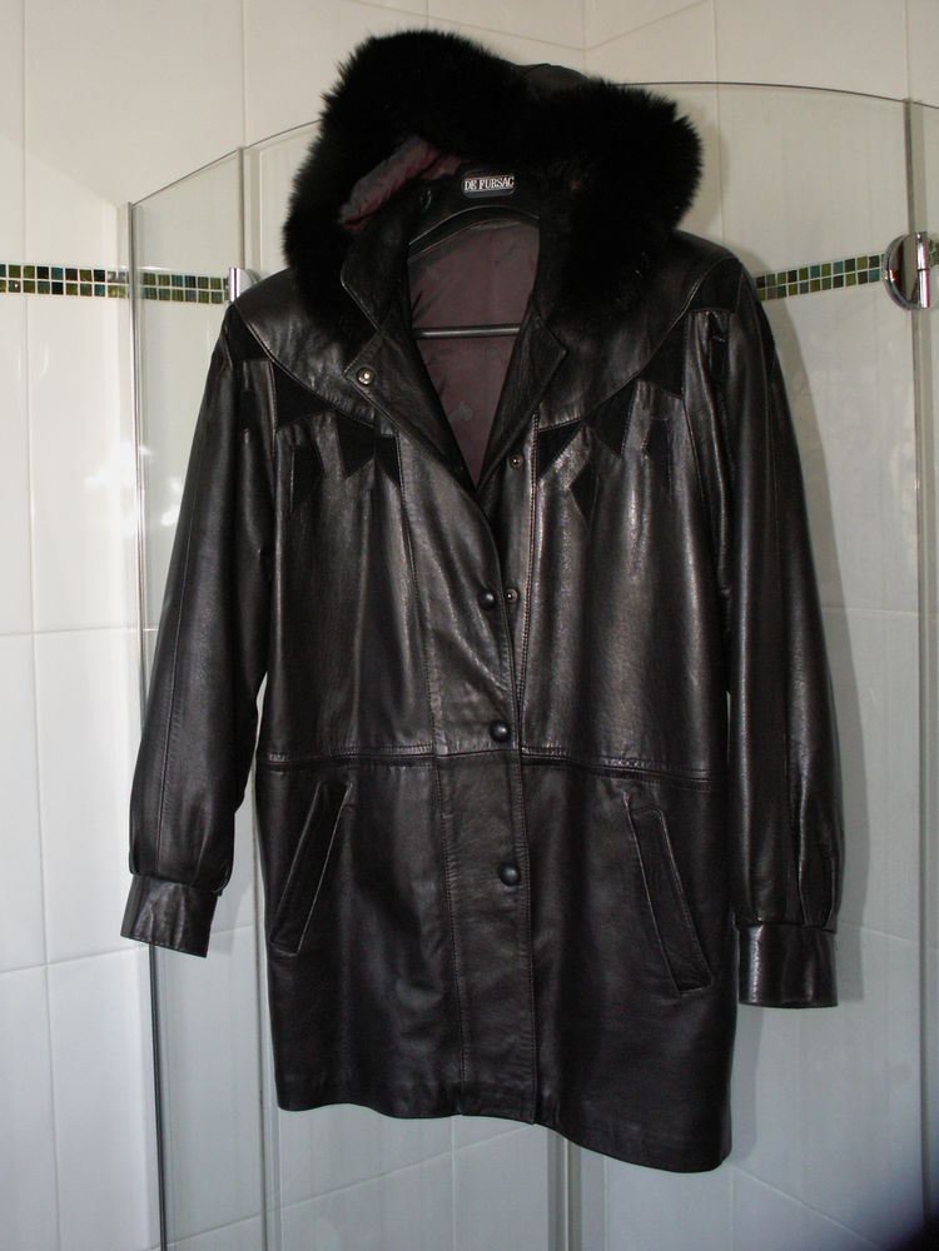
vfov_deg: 52.6
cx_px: 470
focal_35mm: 35
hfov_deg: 40.7
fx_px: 1266
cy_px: 626
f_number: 2.8
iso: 160
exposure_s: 1/40
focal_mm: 5.86
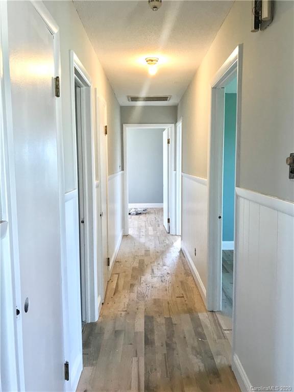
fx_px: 317
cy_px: 196
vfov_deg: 63.4
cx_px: 147
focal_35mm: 28
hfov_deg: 49.7
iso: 25
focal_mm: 3.99
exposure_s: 1/30
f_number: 1.8
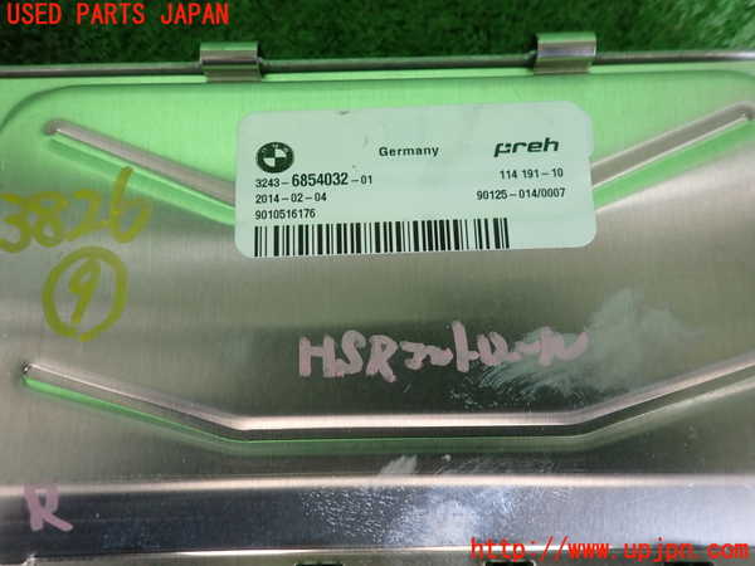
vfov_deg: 54.9
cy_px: 283
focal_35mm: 25
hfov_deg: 69.4
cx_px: 378
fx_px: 545
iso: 200
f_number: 2
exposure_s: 1/50
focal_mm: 4.5
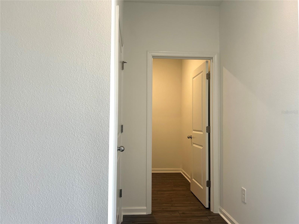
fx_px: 225
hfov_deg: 67.3
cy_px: 112
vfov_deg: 53.1
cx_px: 150
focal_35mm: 26
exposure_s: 1/120
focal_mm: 5.7
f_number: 1.5
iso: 125
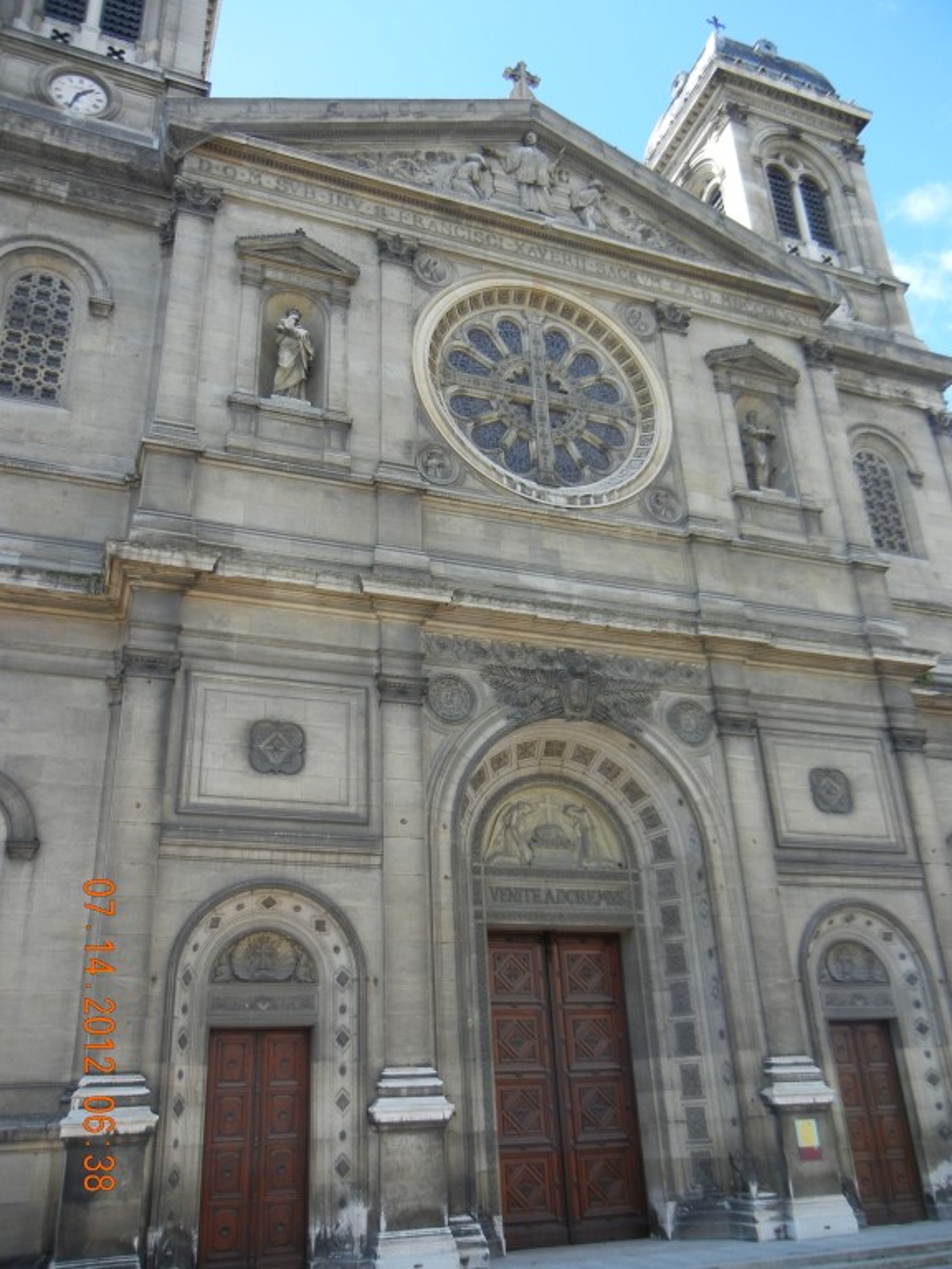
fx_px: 1100
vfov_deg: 60.0
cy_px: 634
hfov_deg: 46.8
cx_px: 476
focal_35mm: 30
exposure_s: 1/510
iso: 160
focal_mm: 5.4
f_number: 3.5
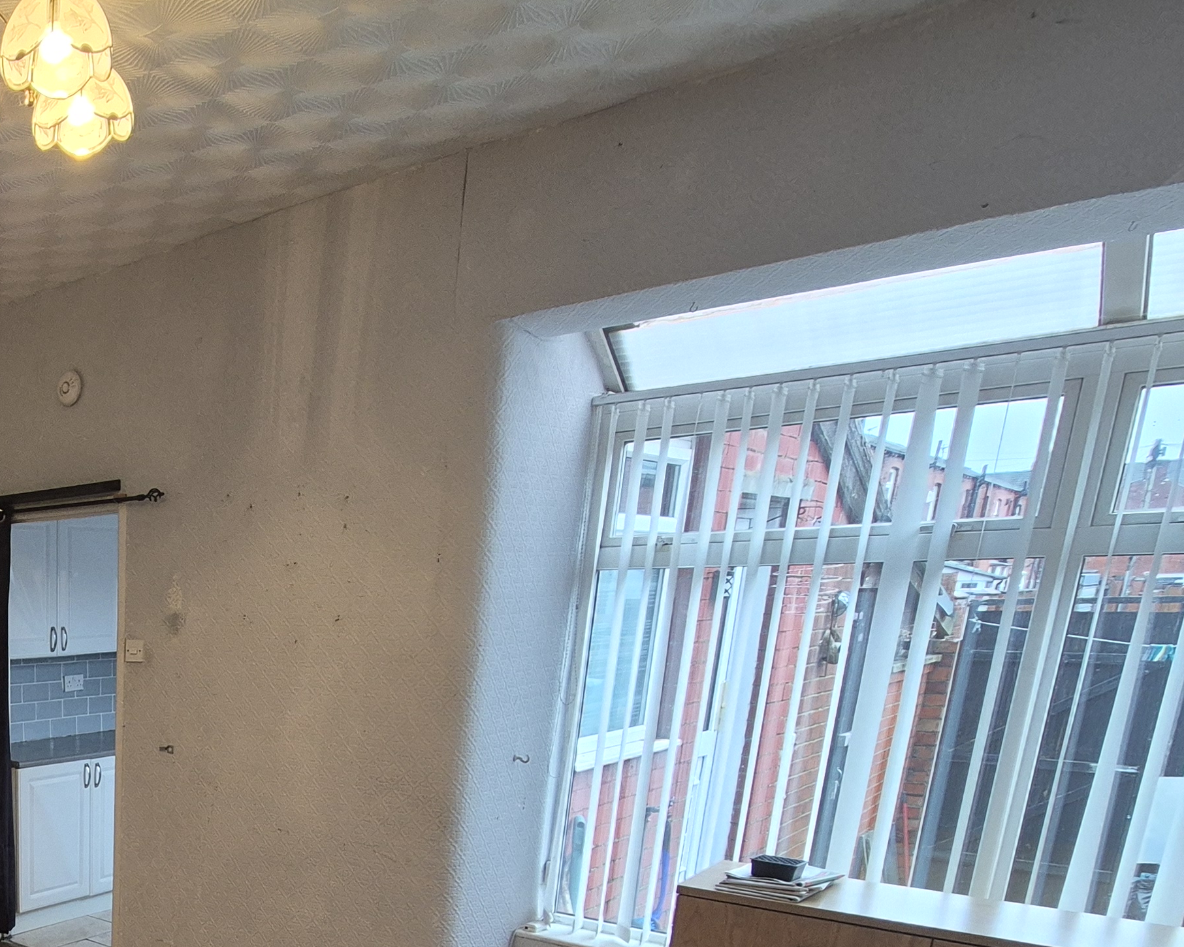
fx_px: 981
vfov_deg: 46.2
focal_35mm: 28
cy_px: 863
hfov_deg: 48.6
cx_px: -49
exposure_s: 1/50
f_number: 2.2
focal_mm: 2.2
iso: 400
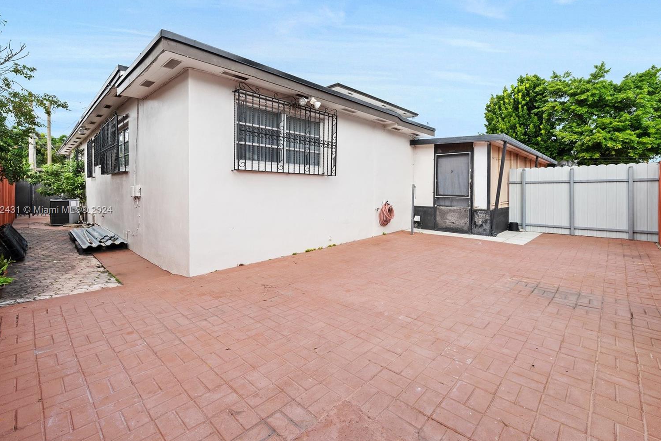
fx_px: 275
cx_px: 325
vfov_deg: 77.3
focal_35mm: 15
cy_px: 211
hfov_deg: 100.4
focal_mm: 14
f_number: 8
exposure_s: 1/200
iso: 200
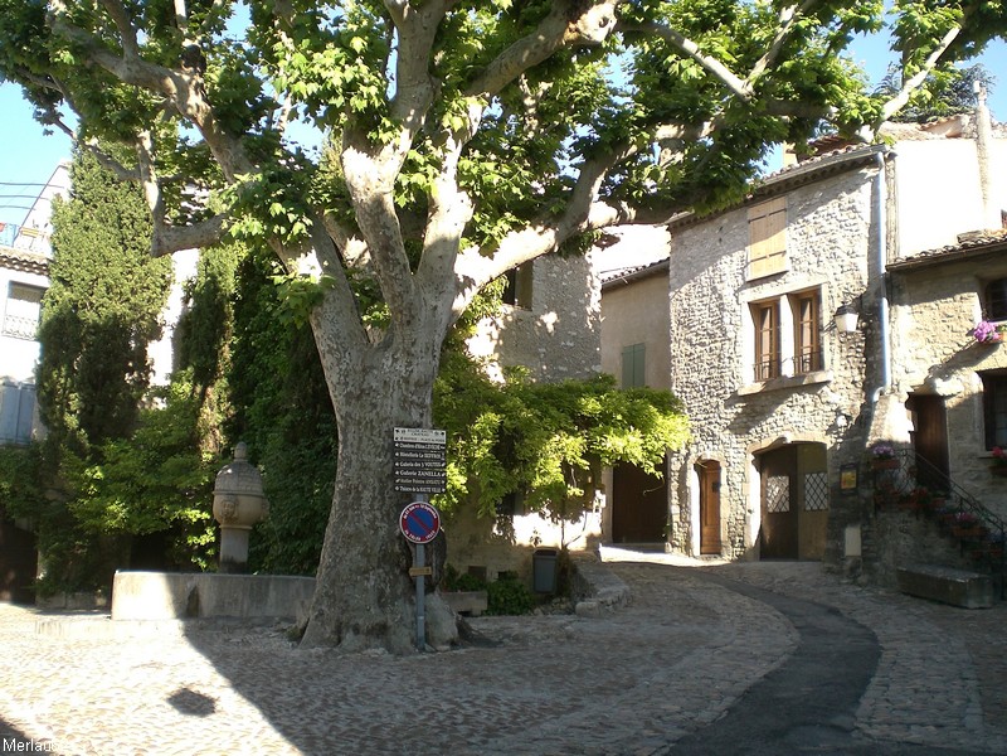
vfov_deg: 37.7
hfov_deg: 49.0
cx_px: 504
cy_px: 378
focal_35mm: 38
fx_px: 1105
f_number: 3.1
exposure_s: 1/200
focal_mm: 6.3
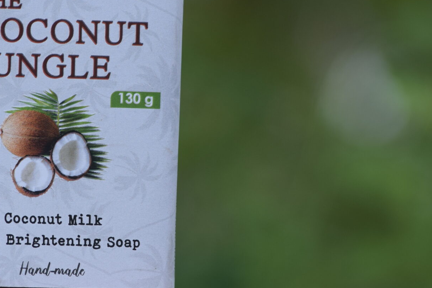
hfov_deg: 4.8
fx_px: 5100
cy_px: 162
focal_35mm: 425
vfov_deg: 3.2
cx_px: 115
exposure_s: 1/500
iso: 220
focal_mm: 135
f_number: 5.6
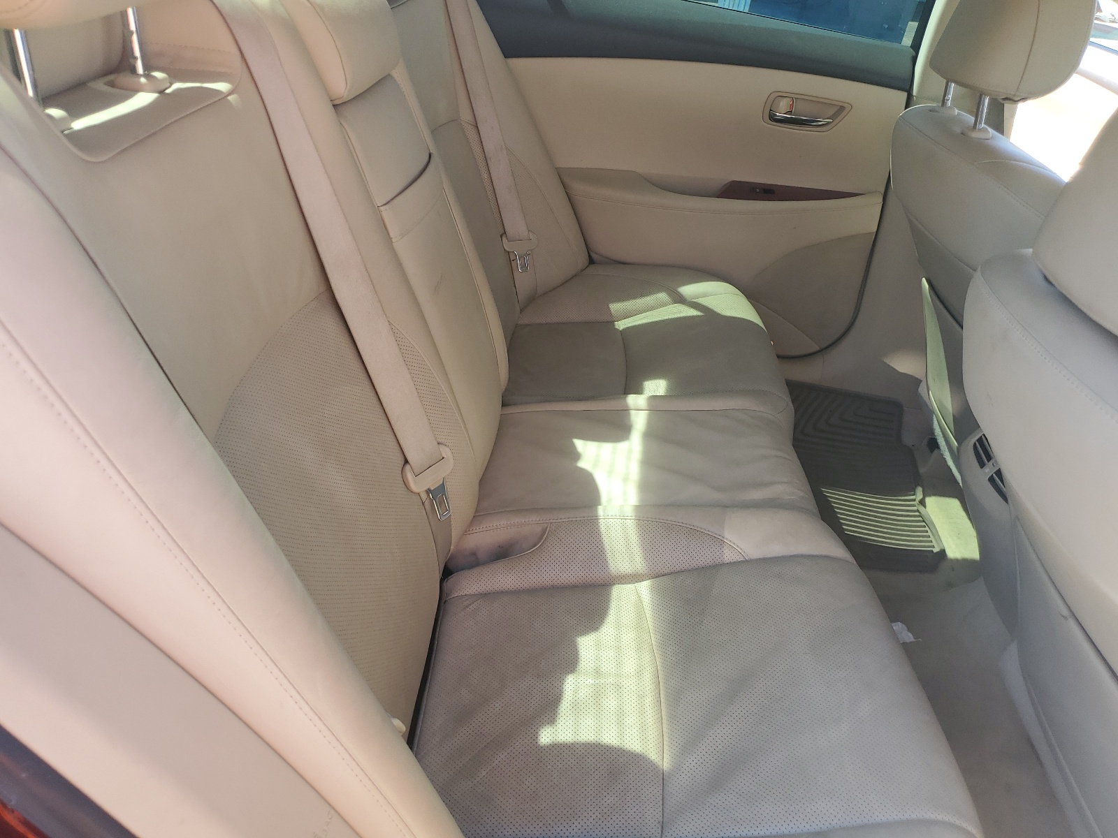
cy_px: 419
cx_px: 559
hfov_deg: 67.3
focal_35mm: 26
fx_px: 840
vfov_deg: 53.1
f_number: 1.5
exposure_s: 1/192
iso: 50
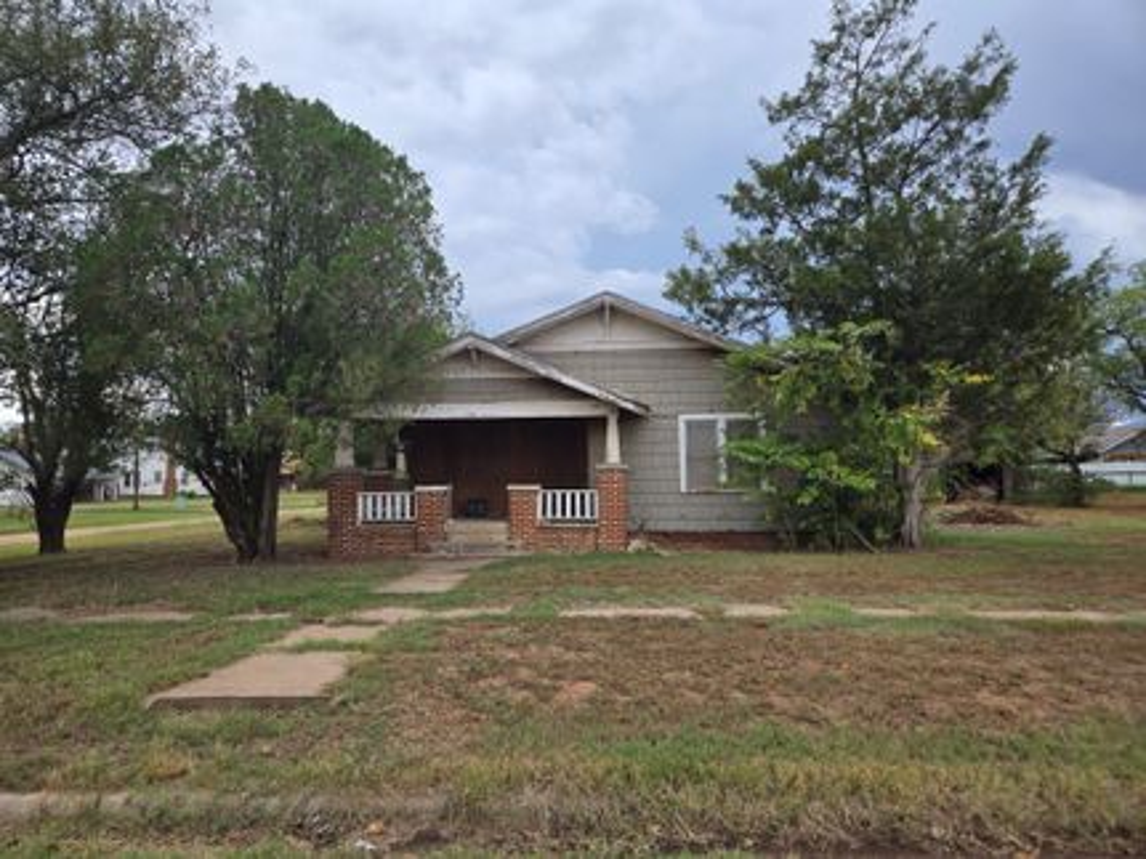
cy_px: 430
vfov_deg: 58.9
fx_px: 761
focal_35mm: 23
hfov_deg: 73.9
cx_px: 573
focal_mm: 5.4
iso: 25
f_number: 1.8
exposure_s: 1/655
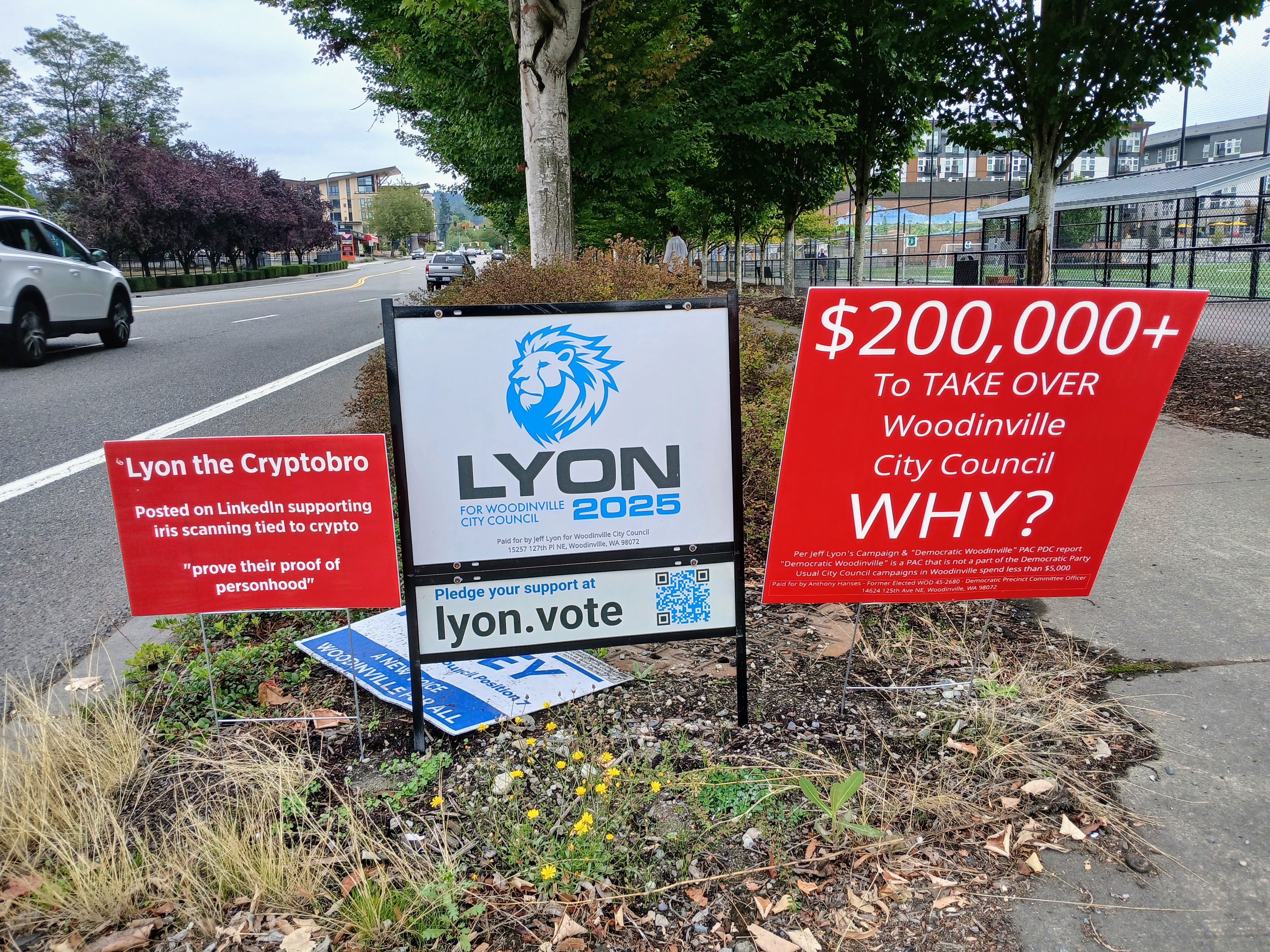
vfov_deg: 53.1
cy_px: 476
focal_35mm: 26
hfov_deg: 67.3
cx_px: 635
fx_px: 954
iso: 20
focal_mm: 3.98
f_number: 1.8
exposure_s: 1/147
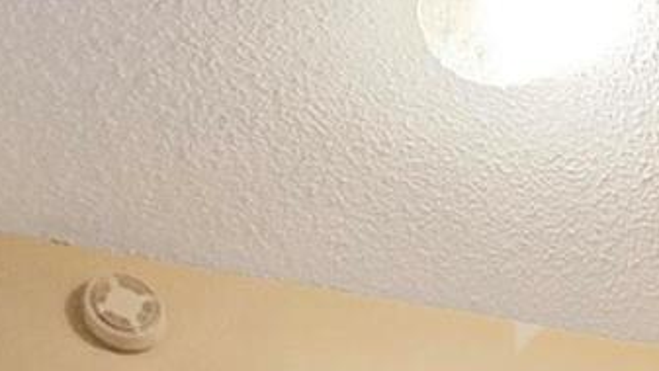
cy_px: 1090
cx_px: 706
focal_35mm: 86
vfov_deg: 10.4
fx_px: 1504
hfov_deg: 23.4
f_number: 2.2
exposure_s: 1/60
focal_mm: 2.2
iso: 640
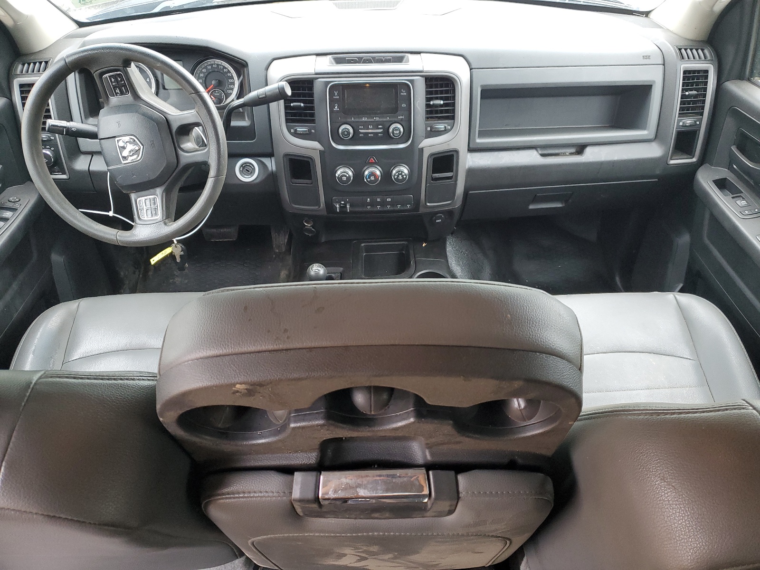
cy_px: 285
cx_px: 380
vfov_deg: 53.1
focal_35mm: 26
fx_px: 571
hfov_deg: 67.3
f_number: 1.5
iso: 103
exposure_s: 1/60.2
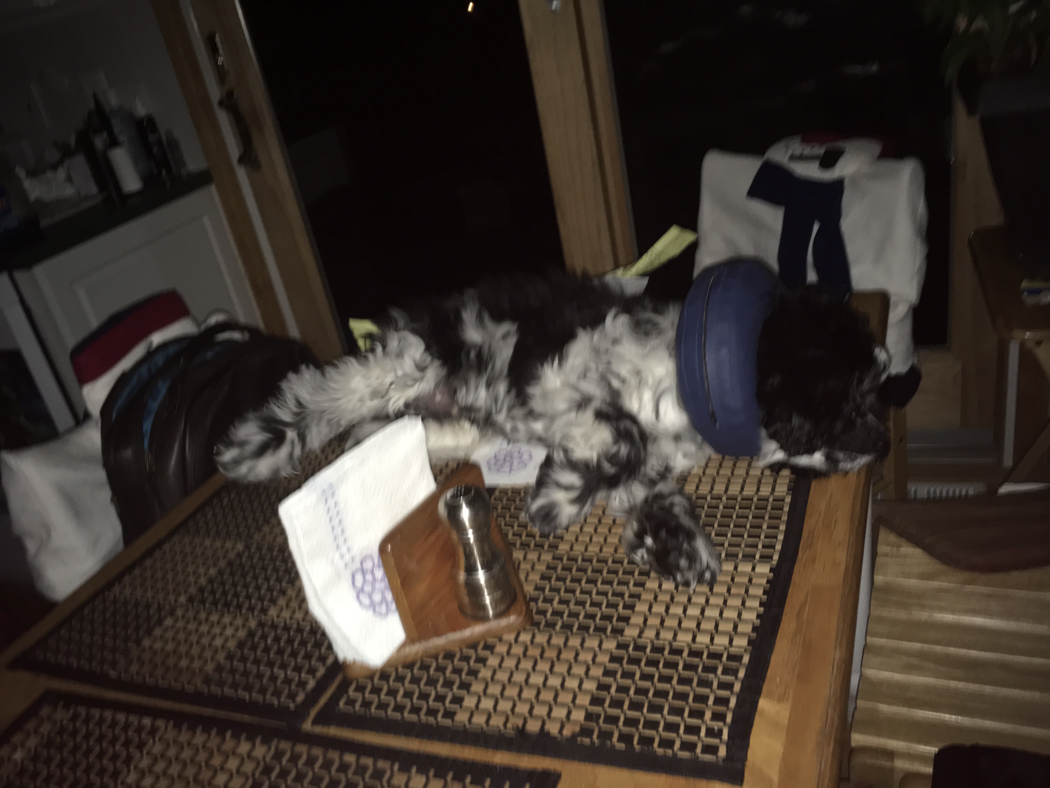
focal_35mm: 29
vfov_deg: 48.2
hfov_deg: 61.7
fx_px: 880
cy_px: 394
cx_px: 525
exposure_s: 1/16
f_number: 2.2
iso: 125
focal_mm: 4.15
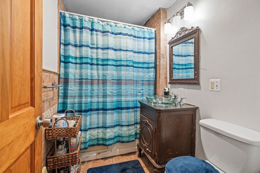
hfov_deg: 96.7
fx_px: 116
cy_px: 86
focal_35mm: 16
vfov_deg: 73.8
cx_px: 130
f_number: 6.3
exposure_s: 1/2
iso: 400
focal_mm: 16
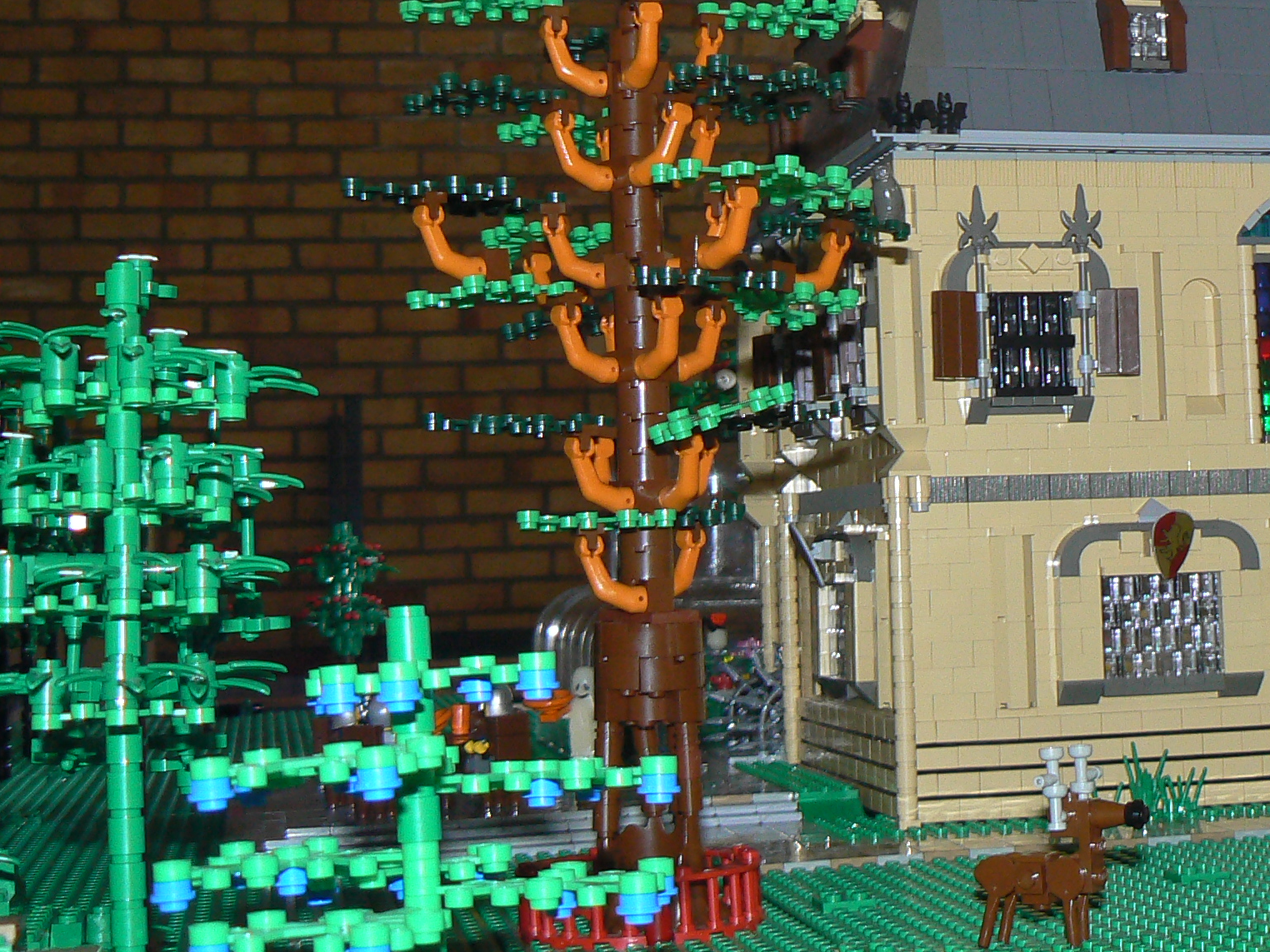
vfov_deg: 22.5
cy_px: 299
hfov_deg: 29.4
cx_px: 944
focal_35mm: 65
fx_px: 2385
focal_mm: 6
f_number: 2.8
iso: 100
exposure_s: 1/25
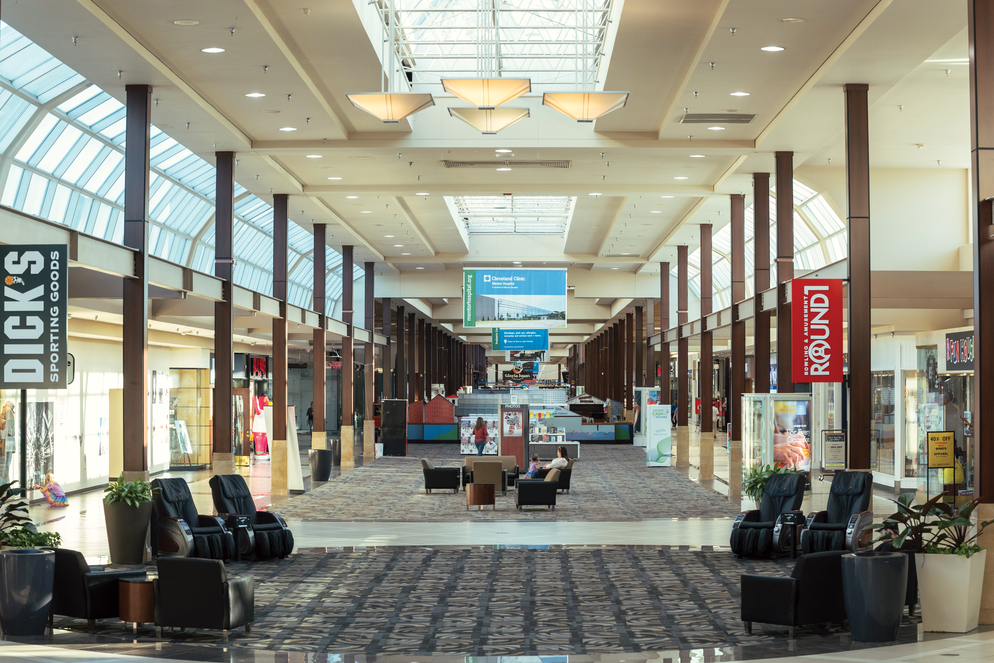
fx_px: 1933
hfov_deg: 28.8
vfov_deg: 19.5
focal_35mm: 70
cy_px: 332
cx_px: 497
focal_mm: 70
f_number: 5.6
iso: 1600
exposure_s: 1/320
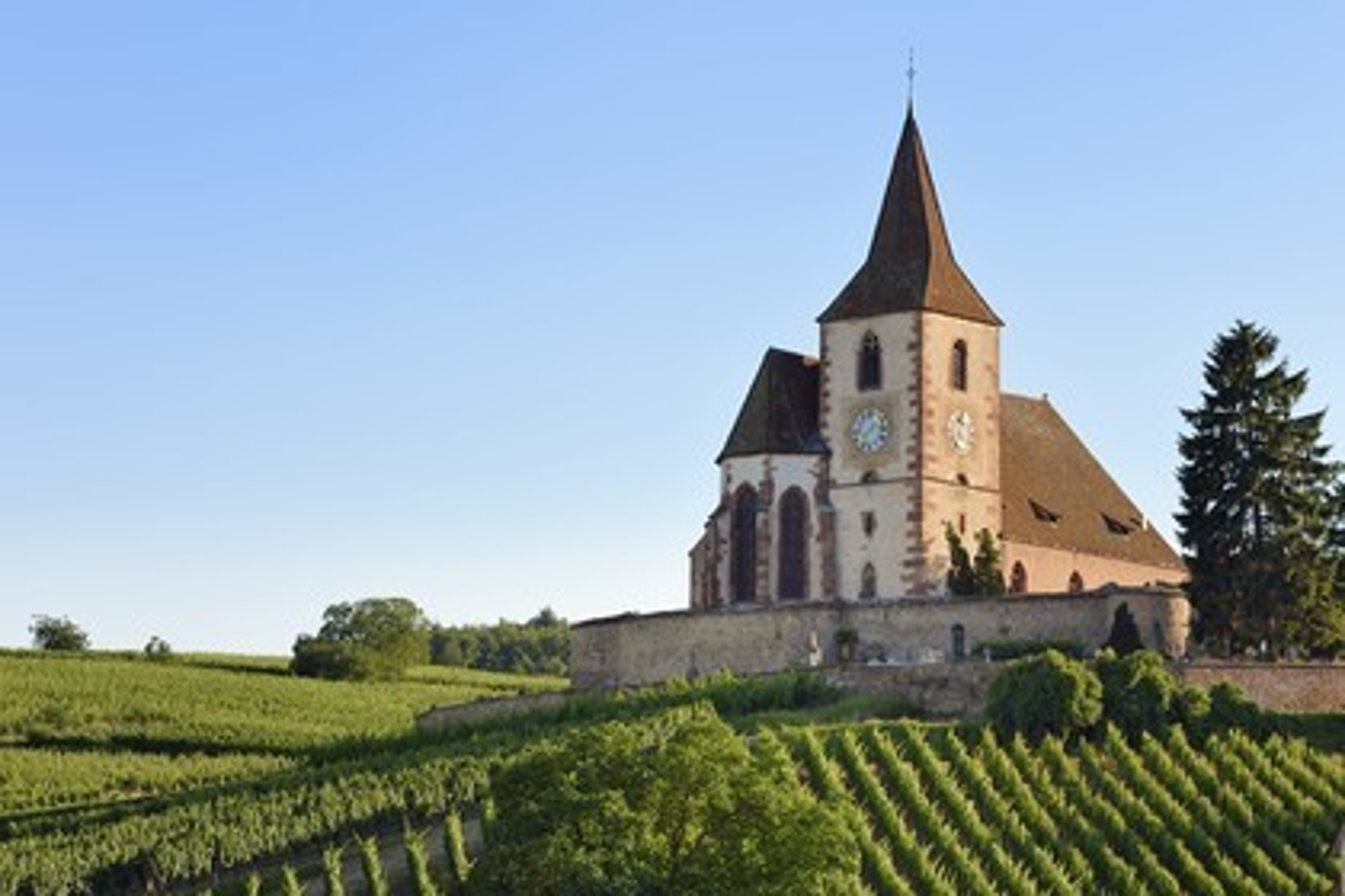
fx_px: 4483
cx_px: 672
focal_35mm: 120
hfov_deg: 17.1
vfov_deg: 11.4
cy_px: 448
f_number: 9
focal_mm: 120
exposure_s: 1/250
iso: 200
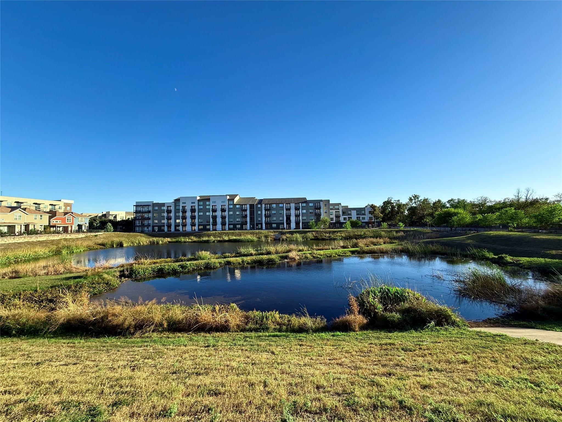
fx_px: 227
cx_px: 281
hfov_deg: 102.1
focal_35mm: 14
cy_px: 211
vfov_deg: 85.7
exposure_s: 1/942
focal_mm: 2.22
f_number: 2.2
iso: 50
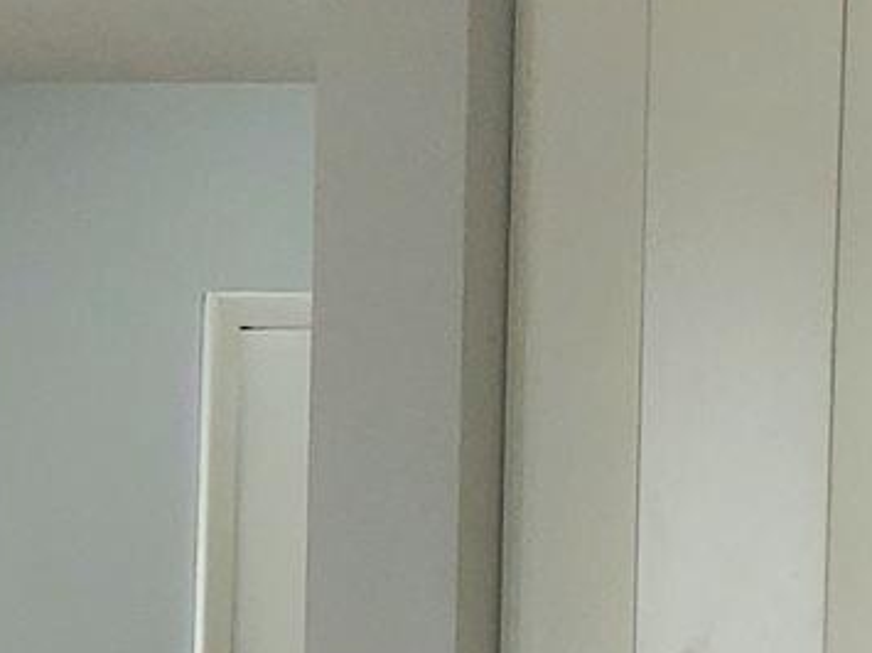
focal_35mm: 150
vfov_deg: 9.4
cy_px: 1151
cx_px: -1285
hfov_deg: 10.9
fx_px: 3777
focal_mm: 4.3
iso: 125
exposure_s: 1/120
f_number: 2.4
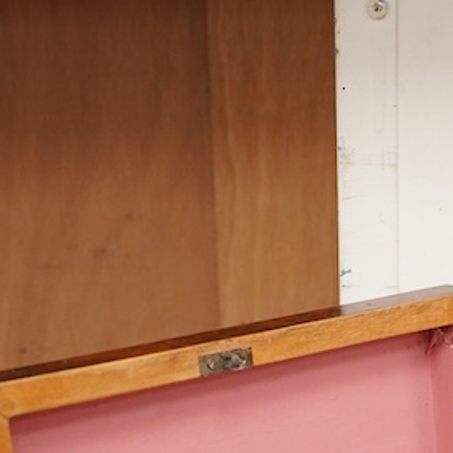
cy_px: 638
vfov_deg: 13.7
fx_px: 1791
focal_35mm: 121
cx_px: 394
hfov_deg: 14.3
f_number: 6.3
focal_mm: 30
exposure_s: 1/125
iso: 1250
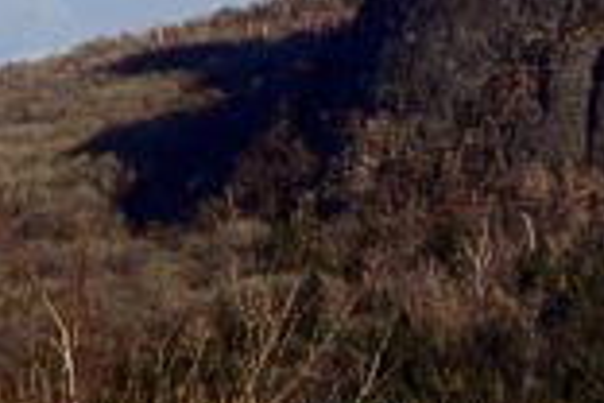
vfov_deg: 2.3
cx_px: 1285
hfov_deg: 3.4
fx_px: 9932
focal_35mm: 592
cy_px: -382
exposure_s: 1/400
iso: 80
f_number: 7.1
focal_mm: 26.9
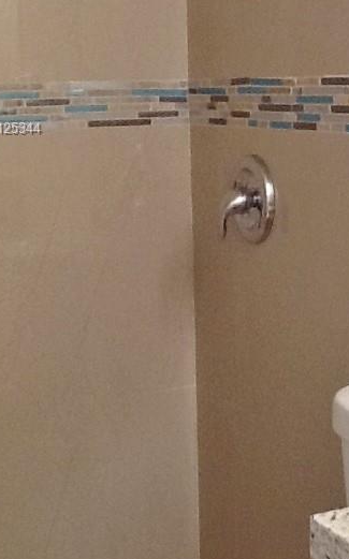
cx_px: 355
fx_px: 1311
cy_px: 129
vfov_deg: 23.8
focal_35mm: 86
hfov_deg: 14.9
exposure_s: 1/30
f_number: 2.4
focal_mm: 2.03
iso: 100
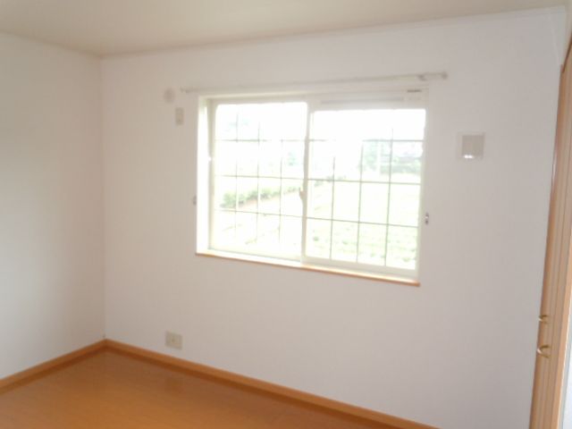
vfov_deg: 49.7
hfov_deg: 63.4
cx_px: 286
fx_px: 463
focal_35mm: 28
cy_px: 214
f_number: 3.7
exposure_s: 1/30
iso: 400
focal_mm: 5
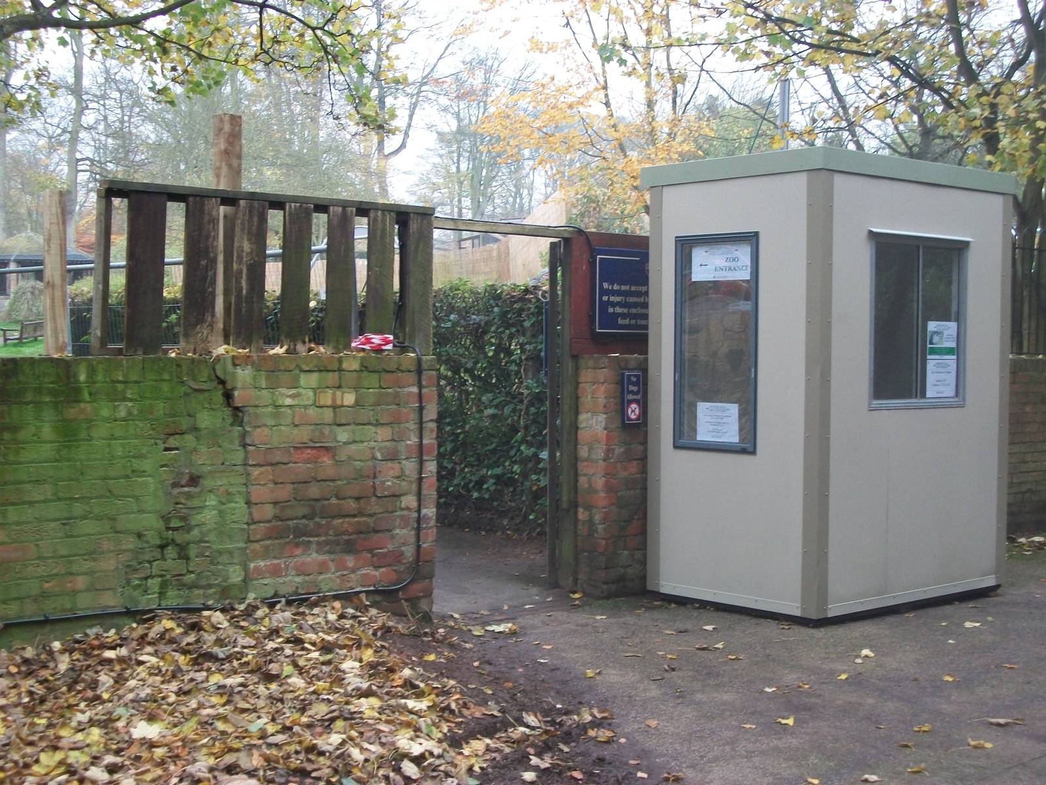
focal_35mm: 50
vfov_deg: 29.1
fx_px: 1511
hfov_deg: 38.2
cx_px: 523
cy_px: 392
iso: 160
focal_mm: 8.8
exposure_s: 1/20
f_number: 3.6
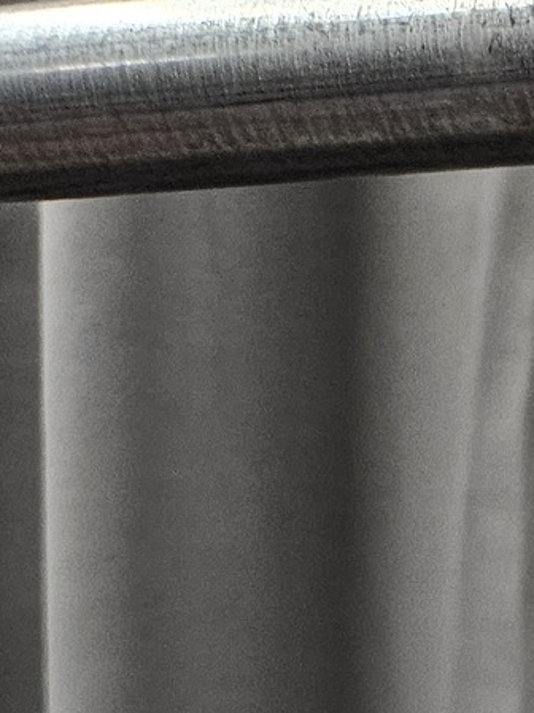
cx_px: 1194
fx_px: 2163
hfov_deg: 11.9
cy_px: 1531
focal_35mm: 105
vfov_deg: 14.6
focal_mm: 5.4
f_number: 1.8
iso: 250
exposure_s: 1/142
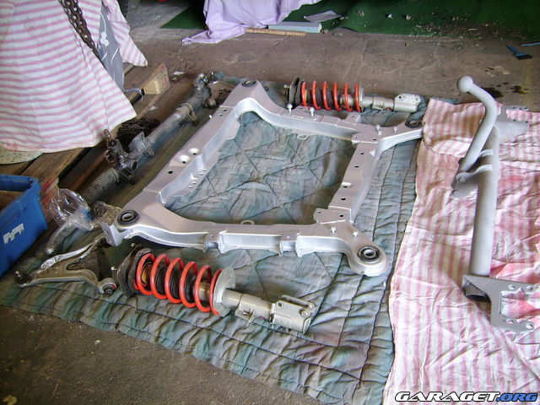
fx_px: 546
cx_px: 270
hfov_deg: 52.6
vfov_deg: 40.7
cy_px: 202
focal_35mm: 35
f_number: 2.8
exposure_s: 1/11
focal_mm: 5.95
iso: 100
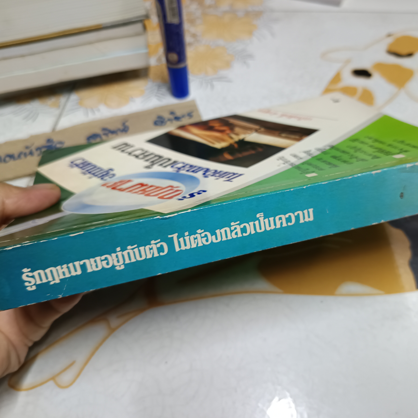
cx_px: 241
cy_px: 204
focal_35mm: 29
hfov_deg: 55.4
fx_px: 396
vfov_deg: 55.6
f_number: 1.7
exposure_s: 1/33.3
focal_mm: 5.31
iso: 1159
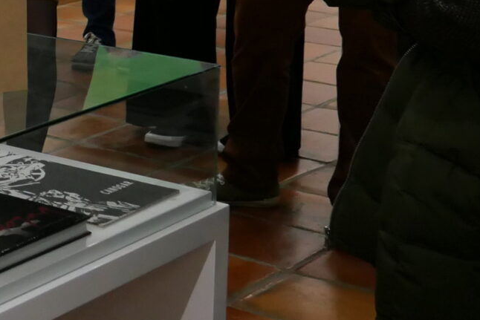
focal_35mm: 115
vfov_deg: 11.5
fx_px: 1534
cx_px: -418
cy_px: -128
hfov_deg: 15.1
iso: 1600
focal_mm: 13.2
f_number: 3.2
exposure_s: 1/125
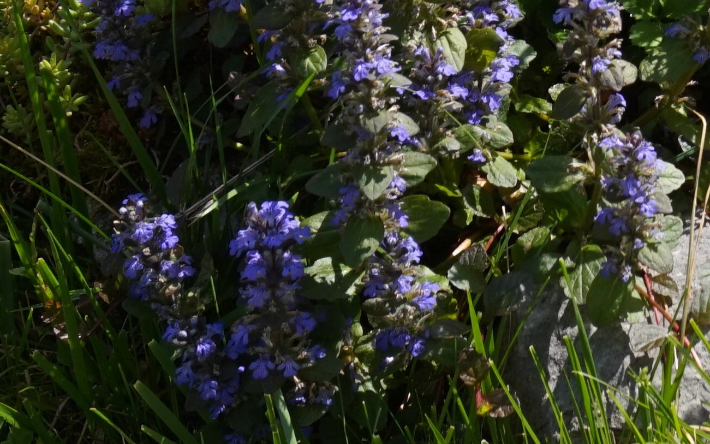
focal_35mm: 141
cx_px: 984
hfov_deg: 14.1
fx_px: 2728
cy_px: -384
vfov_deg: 8.9
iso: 100
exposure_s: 1/160
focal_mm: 22
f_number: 9
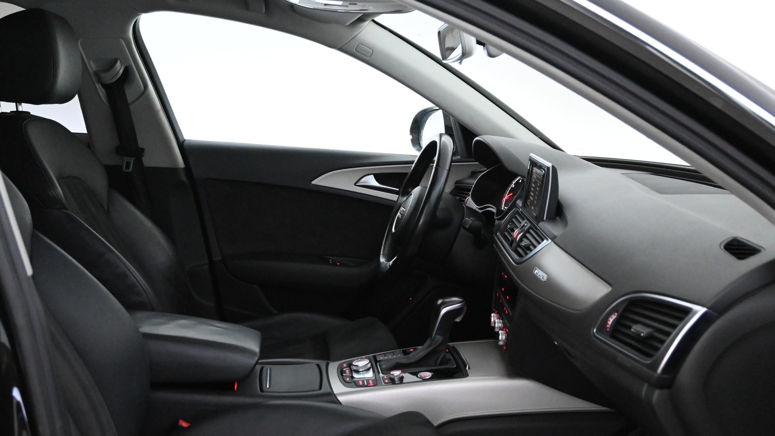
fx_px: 881
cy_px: 267
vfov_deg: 27.7
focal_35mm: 43
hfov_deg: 47.5
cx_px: 363
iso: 7200
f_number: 4.2
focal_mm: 24.5
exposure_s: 1/60
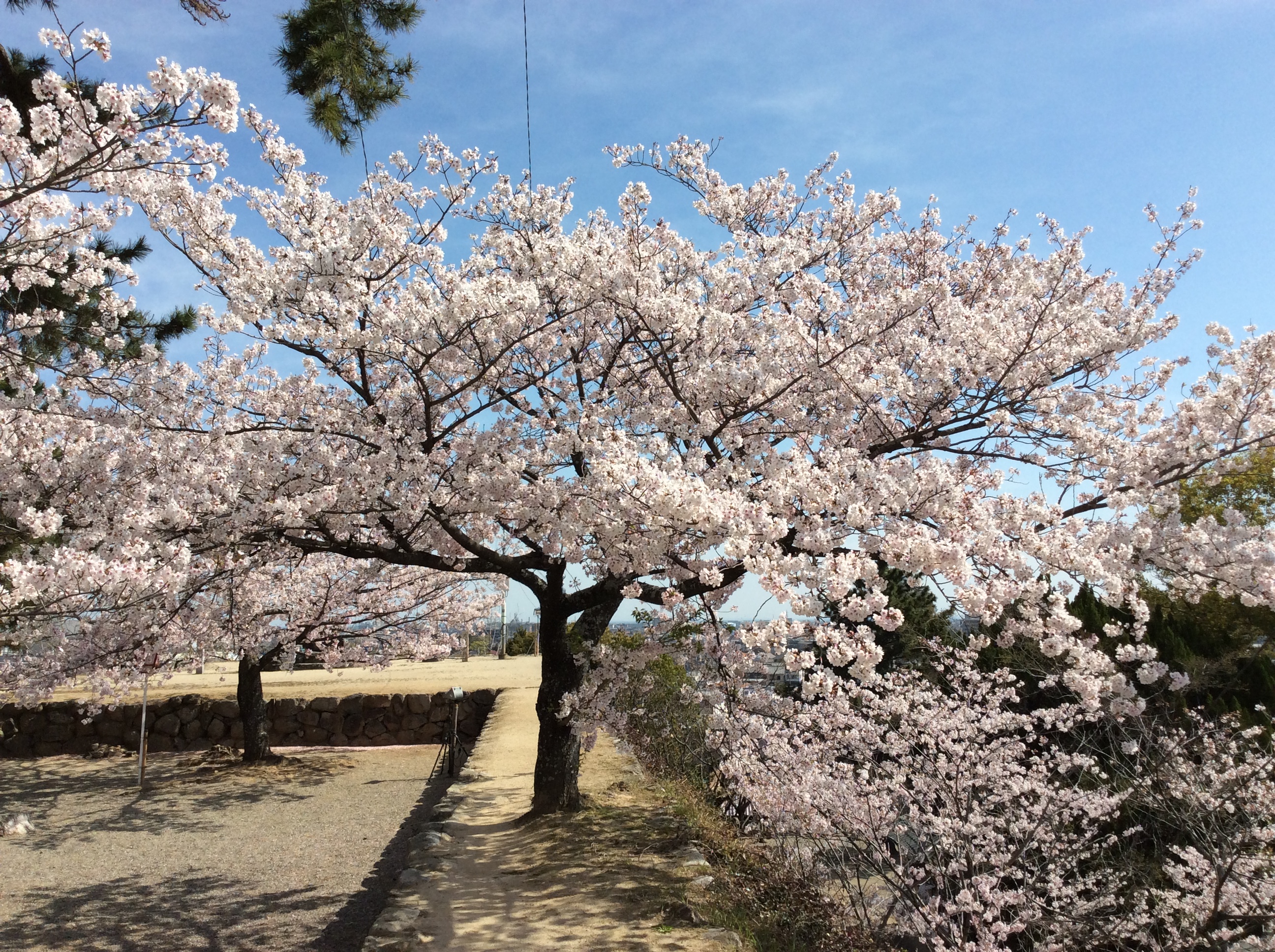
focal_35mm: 32
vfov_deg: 44.1
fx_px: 1177
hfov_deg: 56.9
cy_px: 476
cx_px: 638
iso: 32
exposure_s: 1/2045
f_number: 2.4
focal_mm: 3.3
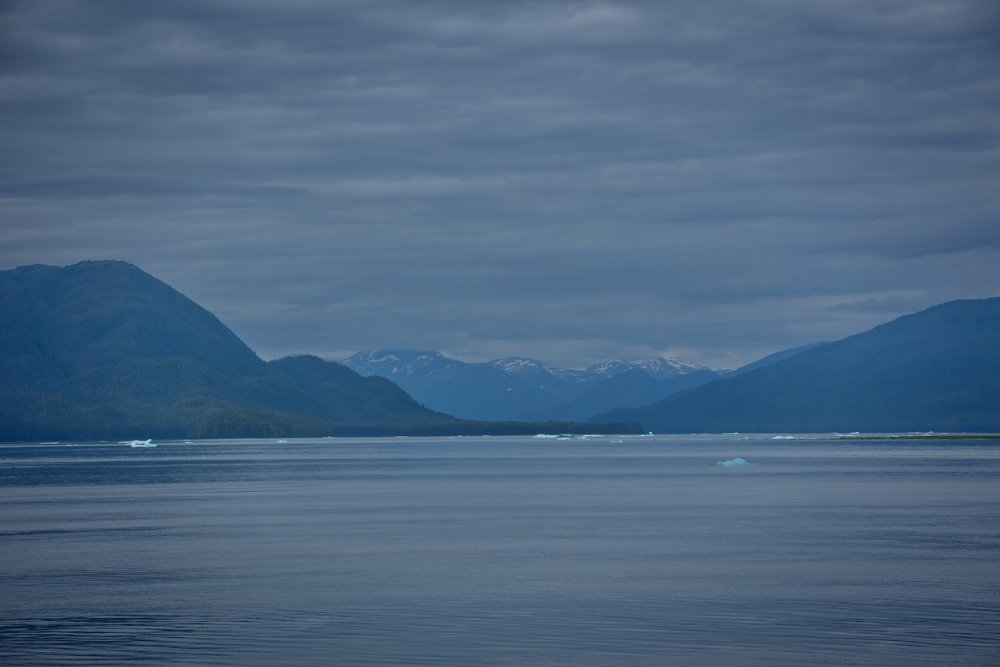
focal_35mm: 111
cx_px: 499
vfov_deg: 12.3
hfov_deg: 18.4
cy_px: 336
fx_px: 3083
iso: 100
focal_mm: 110
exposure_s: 1/320
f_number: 9
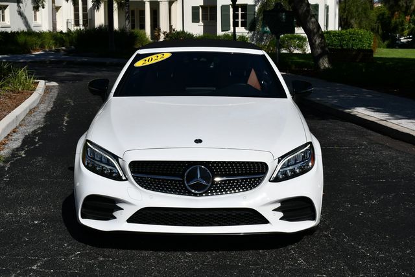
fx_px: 785
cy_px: 138
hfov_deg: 29.6
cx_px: 208
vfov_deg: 20.1
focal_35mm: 68
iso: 100
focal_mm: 34
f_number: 11
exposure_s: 1/500
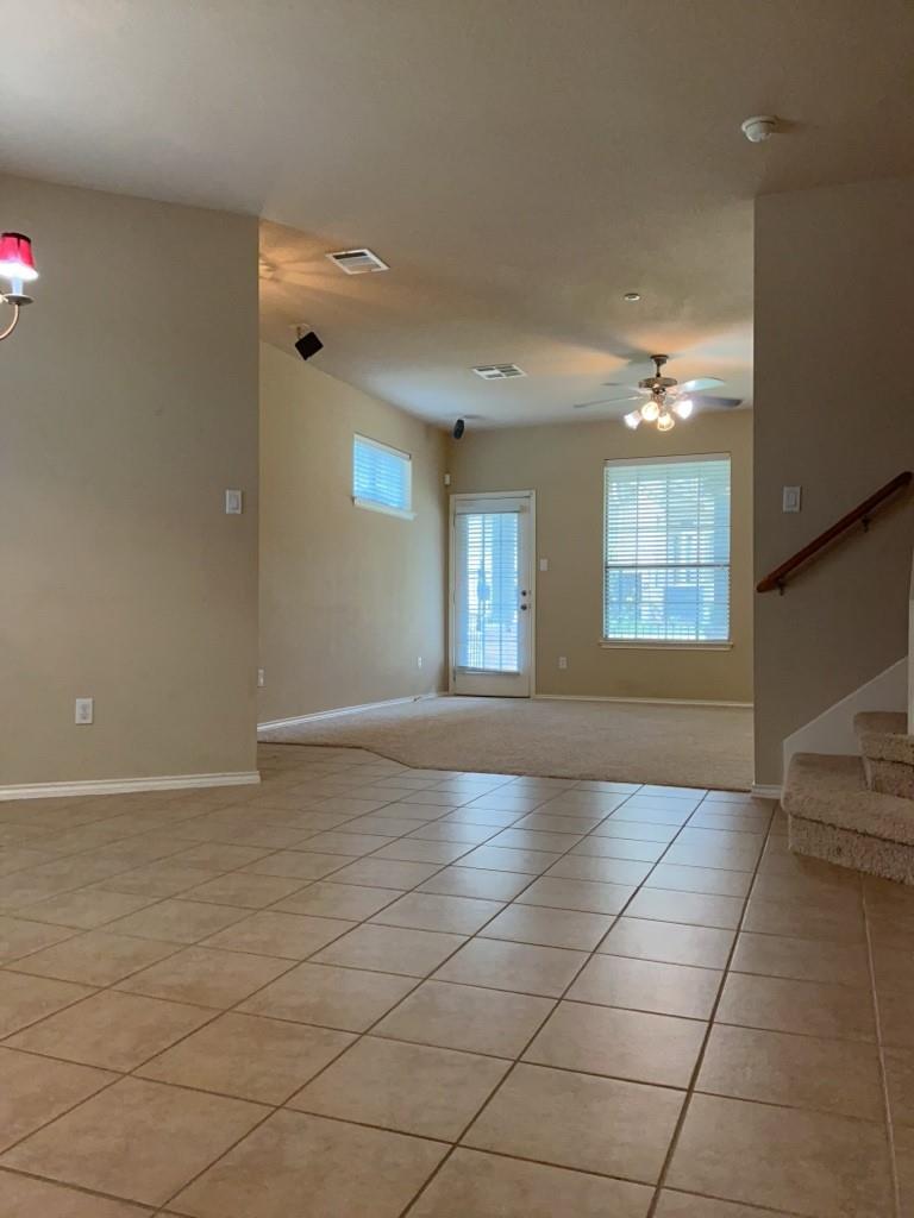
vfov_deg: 65.3
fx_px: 951
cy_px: 609
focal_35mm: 27
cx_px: 457
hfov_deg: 51.4
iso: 125
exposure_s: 1/100
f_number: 1.8
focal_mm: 3
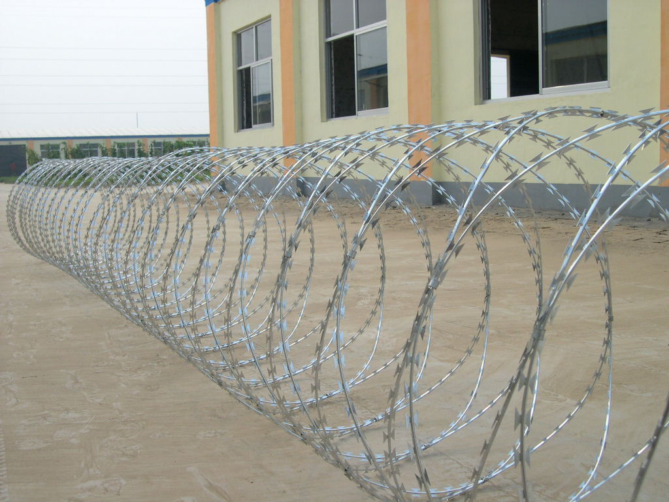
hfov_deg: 49.0
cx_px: 334
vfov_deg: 37.7
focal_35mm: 38
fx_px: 734
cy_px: 251
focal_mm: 8
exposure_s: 1/250
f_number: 7.6
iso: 100
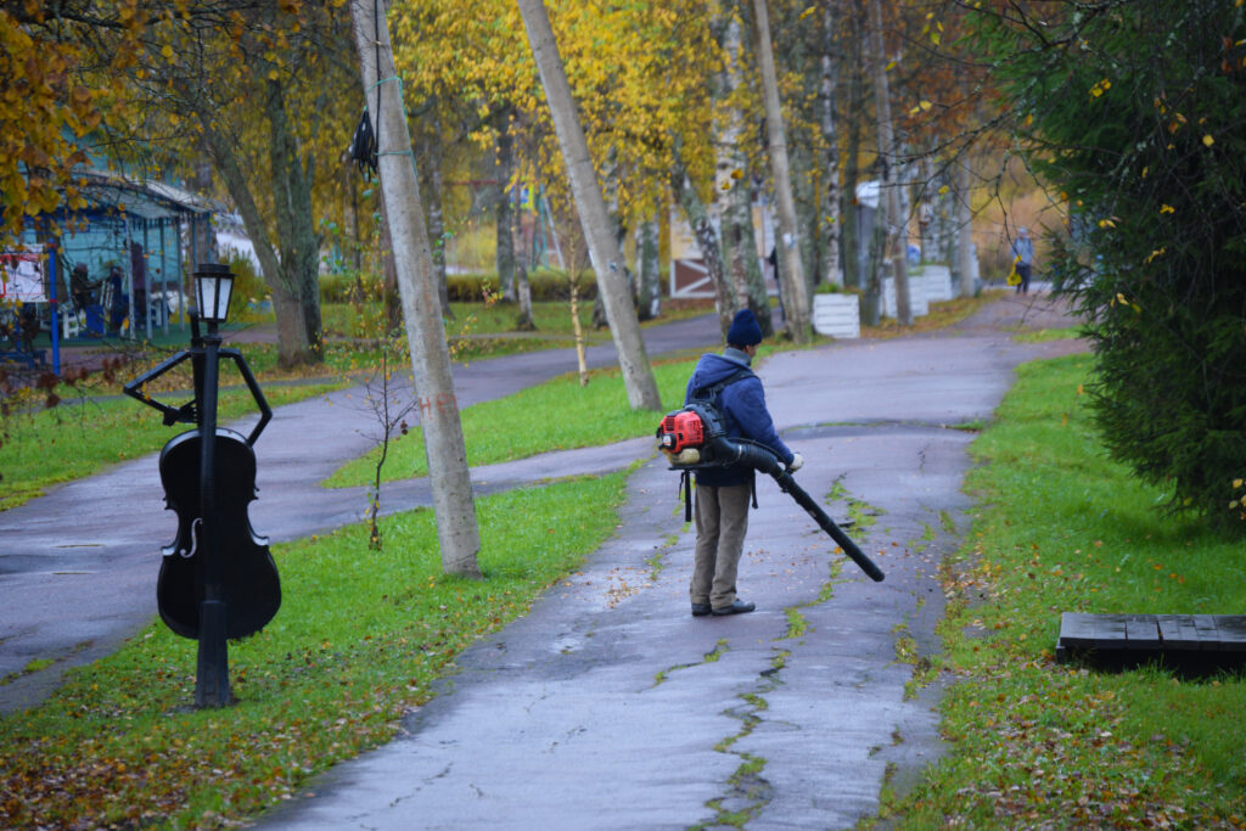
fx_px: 7528
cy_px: 416
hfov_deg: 9.5
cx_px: 623
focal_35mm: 218
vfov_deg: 6.3
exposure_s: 1/160
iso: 400
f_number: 5
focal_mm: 145
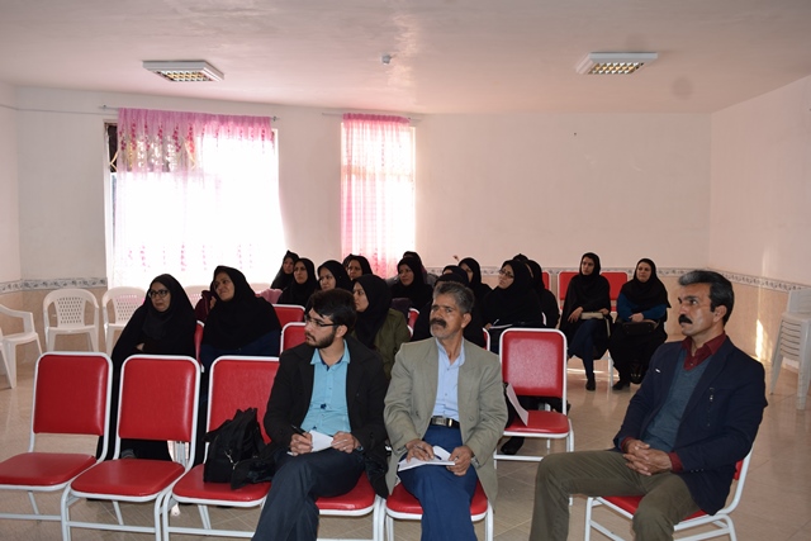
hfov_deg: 61.9
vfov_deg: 43.6
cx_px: 406
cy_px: 270
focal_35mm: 30
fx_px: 676
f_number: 5.6
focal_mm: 20
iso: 250
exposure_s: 1/125
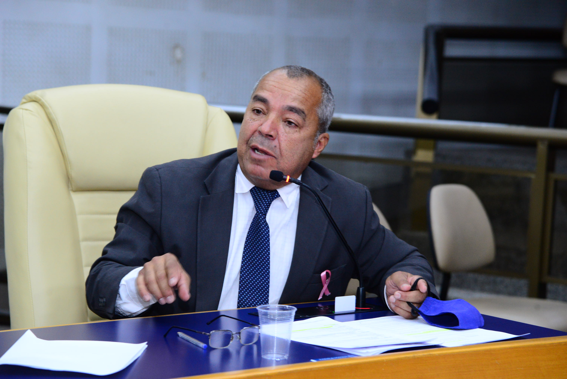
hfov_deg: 17.1
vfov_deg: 11.4
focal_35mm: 120
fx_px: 1891
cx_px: 284
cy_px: 190
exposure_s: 1/60
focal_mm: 120
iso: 2500
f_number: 5.6
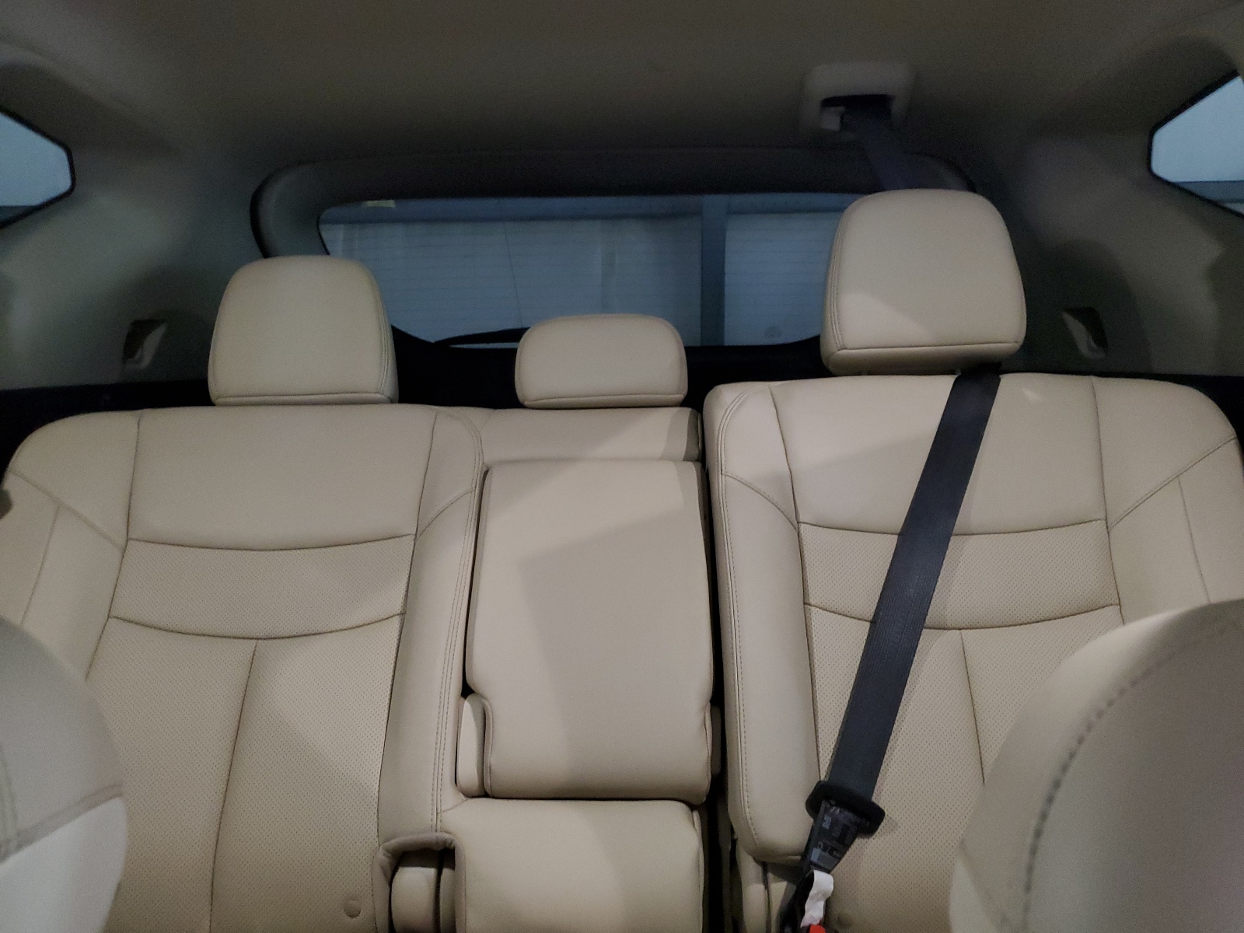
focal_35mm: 26
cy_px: 466
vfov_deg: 53.1
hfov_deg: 67.3
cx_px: 622
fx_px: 934
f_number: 1.5
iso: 363
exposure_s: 1/15
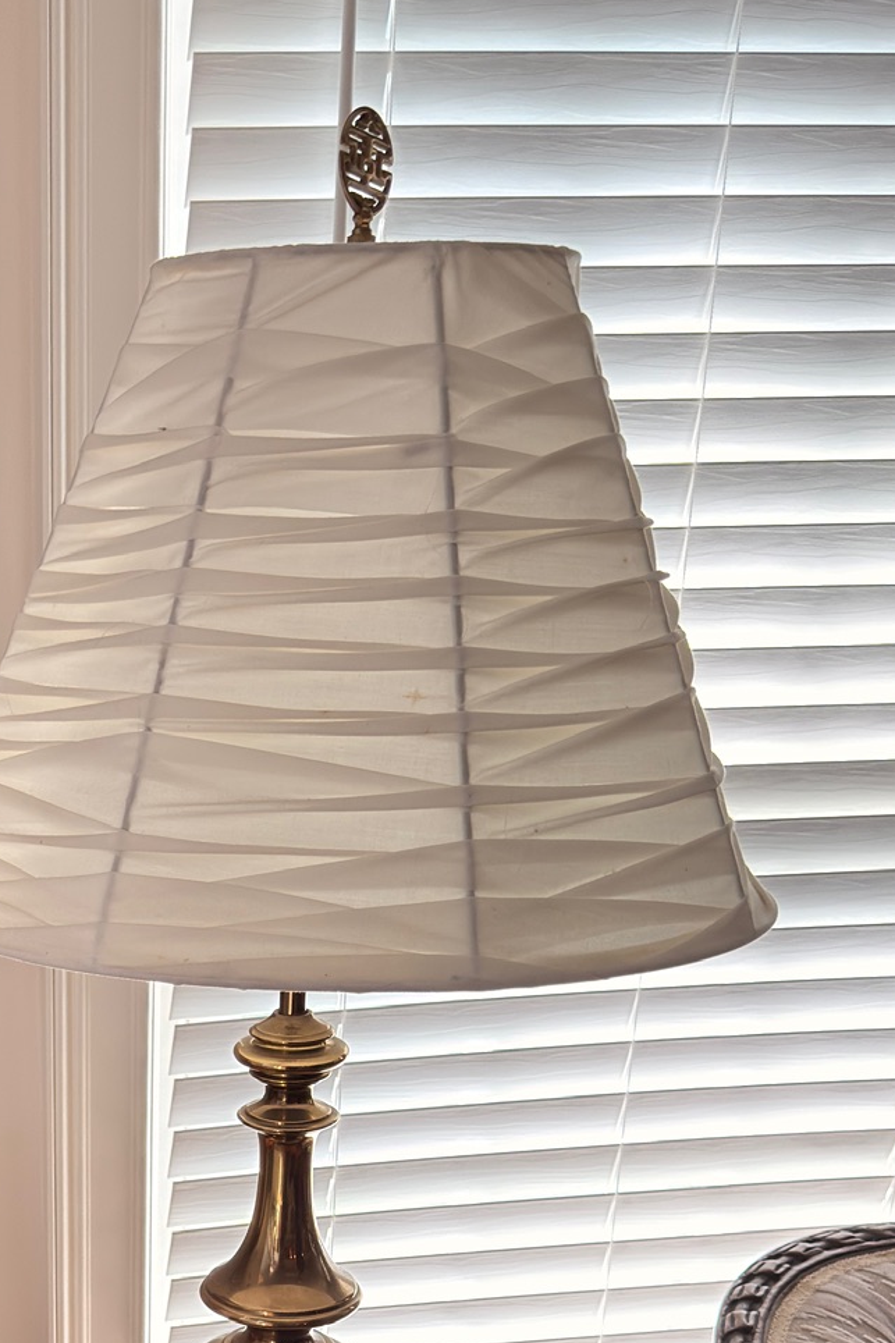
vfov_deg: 34.5
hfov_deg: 24.3
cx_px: -21
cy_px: 1305
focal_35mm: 53
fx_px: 1977
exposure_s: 1/95
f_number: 1.78
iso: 200
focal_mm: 6.76
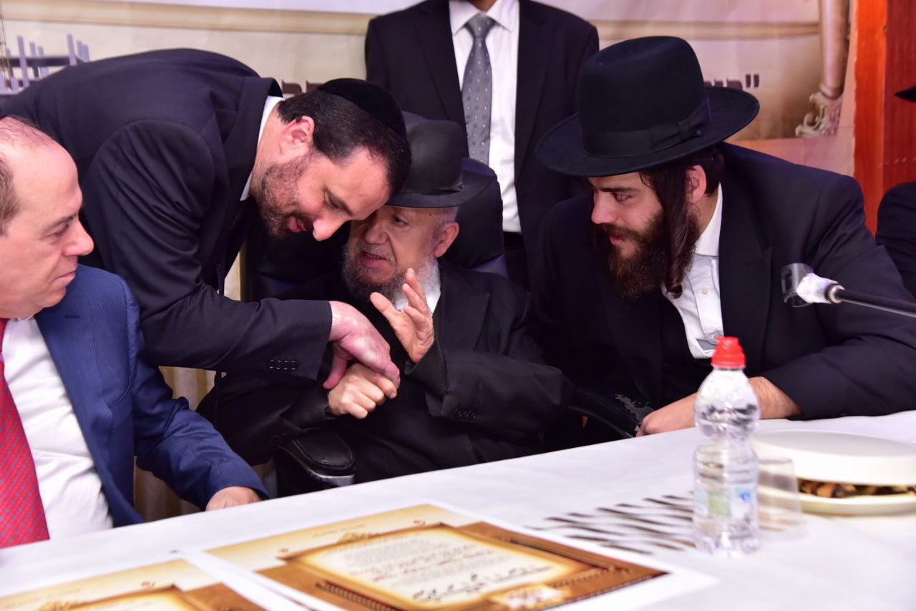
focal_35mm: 58
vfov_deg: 23.4
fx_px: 1476
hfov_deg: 34.5
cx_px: 458
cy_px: 306
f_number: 5.6
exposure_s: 1/125
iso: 1250
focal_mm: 58
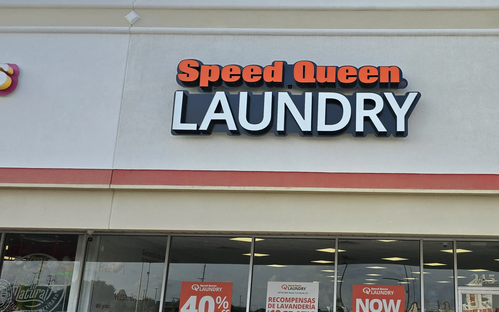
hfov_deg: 53.8
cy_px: 197
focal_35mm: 35
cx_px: 346
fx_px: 476
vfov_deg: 36.0
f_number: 1.7
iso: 12
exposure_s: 1/533
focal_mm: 6.3
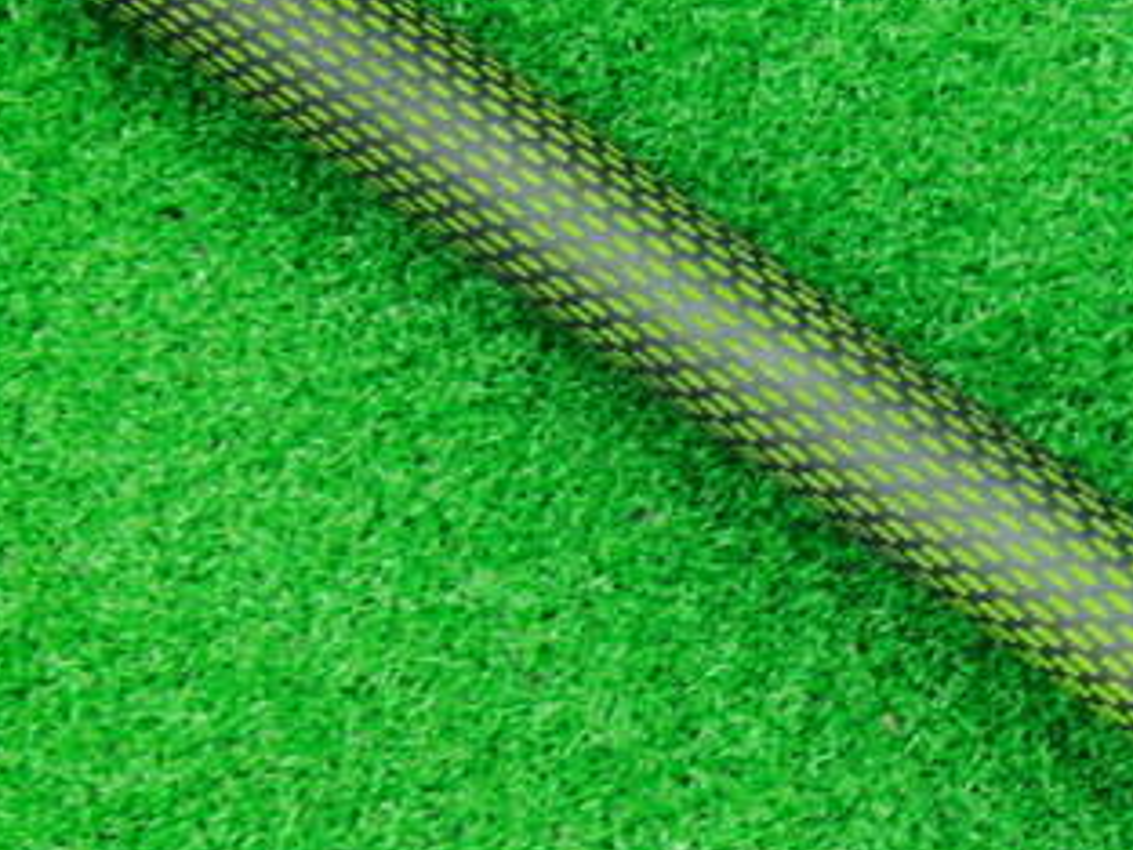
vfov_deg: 19.3
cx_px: 962
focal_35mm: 76
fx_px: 2488
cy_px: 614
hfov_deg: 25.1
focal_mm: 6.42
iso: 400
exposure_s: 1/20
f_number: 3.6
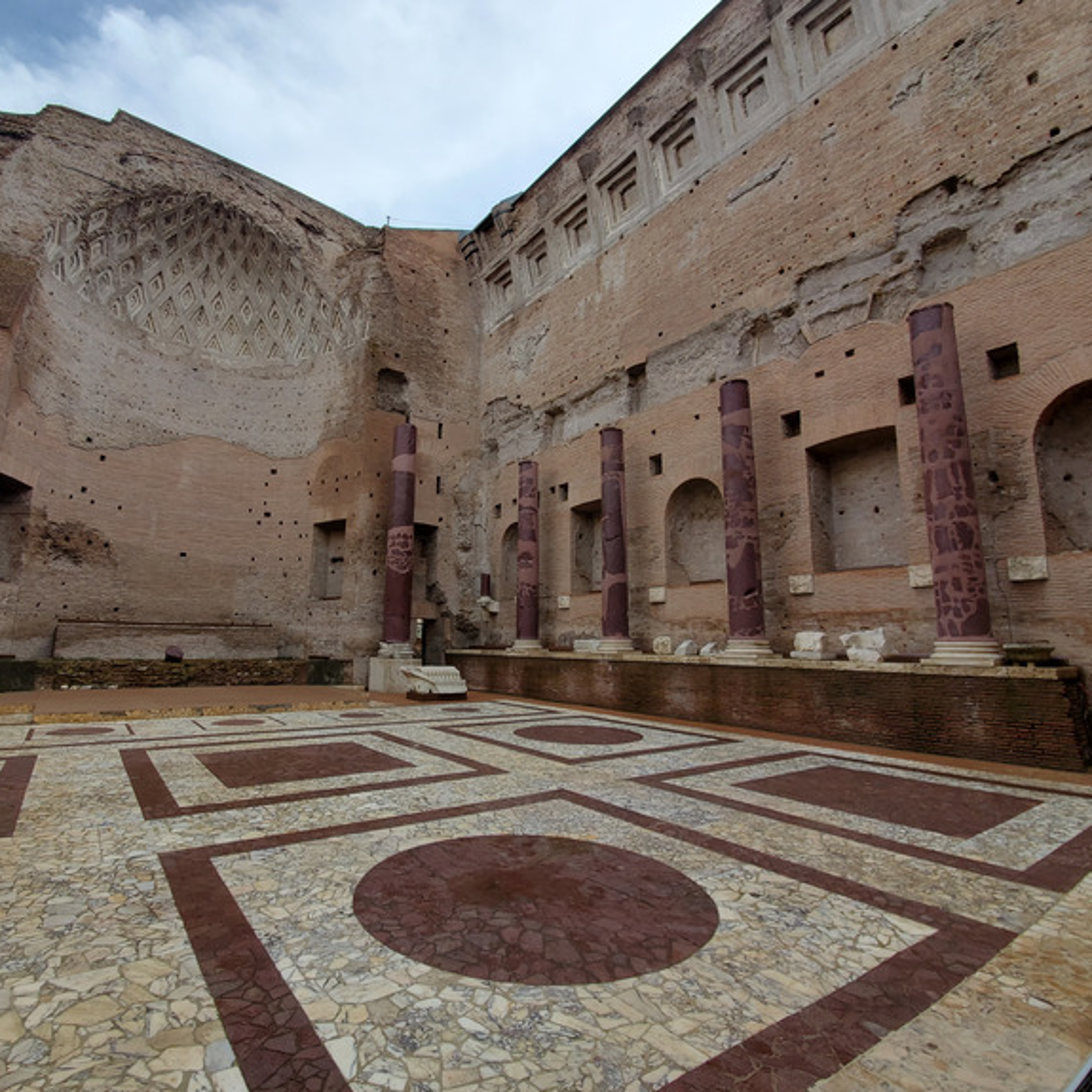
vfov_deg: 87.4
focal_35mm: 16
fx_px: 571
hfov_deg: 87.0
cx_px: 480
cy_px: 539
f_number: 2.2
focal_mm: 1.8
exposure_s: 1/454
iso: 50
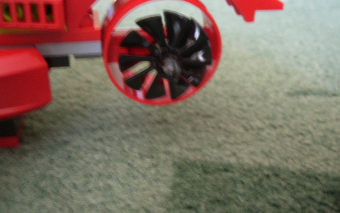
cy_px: 97
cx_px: 186
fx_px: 352
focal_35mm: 38
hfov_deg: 51.5
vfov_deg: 33.6
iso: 50
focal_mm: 5.99
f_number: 2.8
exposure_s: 1
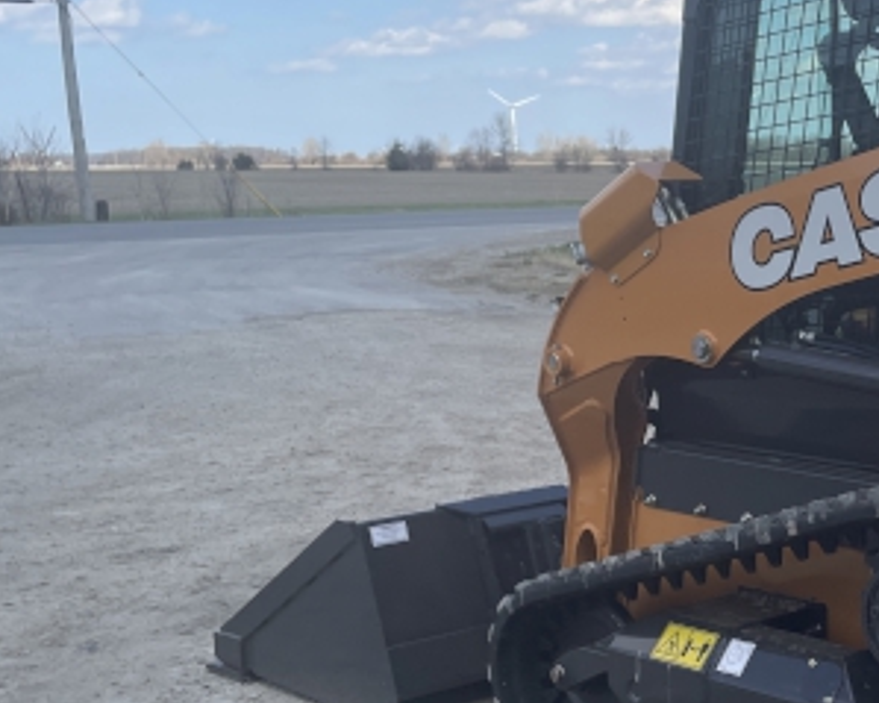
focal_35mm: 68
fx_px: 1768
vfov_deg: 22.5
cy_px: 385
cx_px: 1008
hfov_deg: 25.5
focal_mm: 4.2
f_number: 1.6
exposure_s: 1/2817
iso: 32
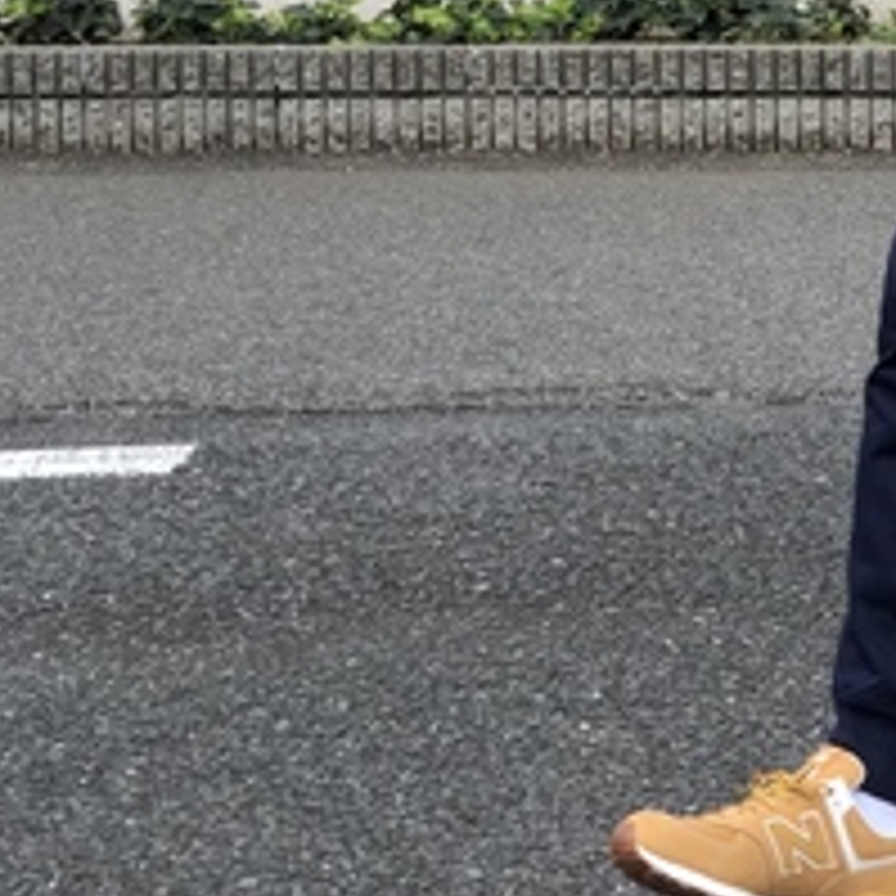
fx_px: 4510
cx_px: 1085
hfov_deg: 11.1
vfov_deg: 11.2
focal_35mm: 154
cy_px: -151
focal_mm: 6
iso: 16
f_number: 2.4
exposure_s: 1/432
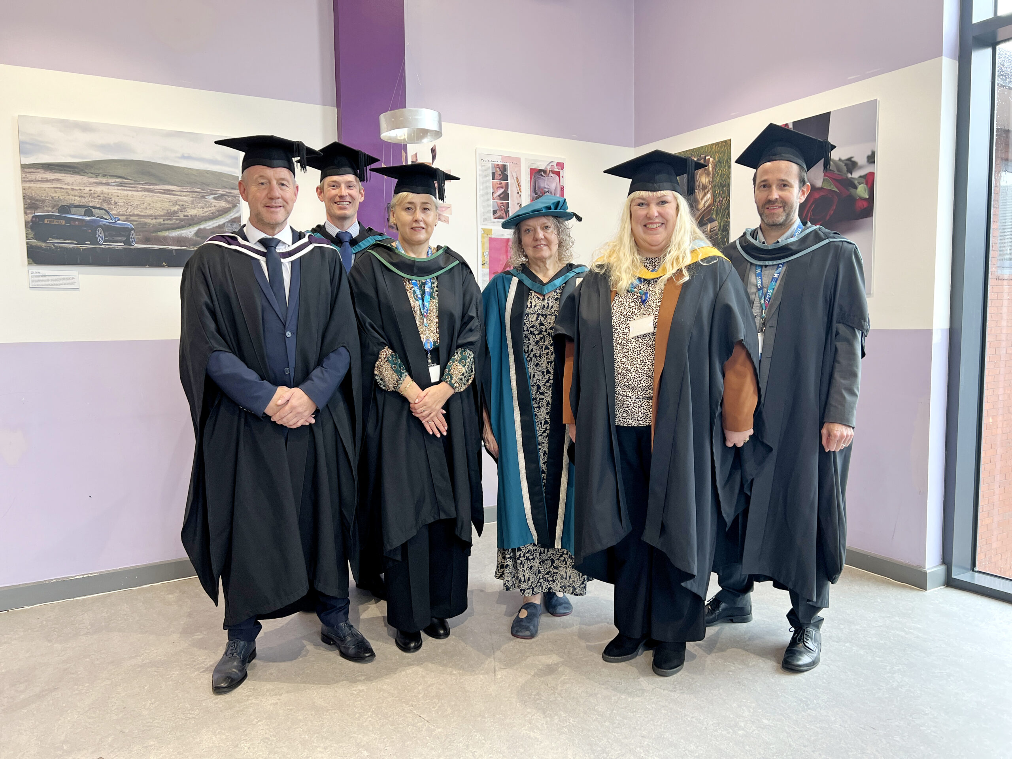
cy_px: 380
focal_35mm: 26
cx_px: 506
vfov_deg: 53.1
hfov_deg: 67.3
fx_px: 760
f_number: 1.5
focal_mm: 5.7
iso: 64
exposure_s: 1/50
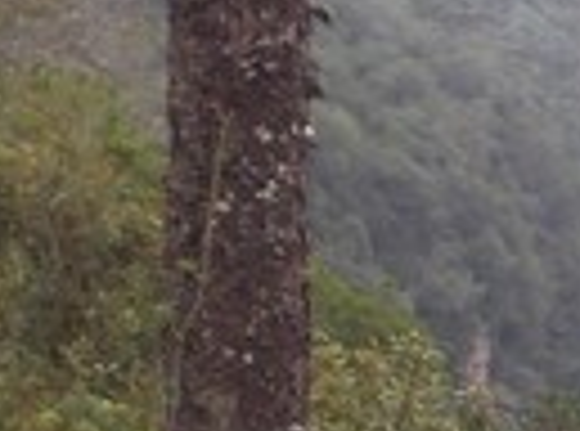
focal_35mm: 256
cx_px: 1111
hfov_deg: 7.5
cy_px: 611
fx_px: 4277
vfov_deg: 5.7
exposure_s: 1/250
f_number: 3.3
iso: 80
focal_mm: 6.1
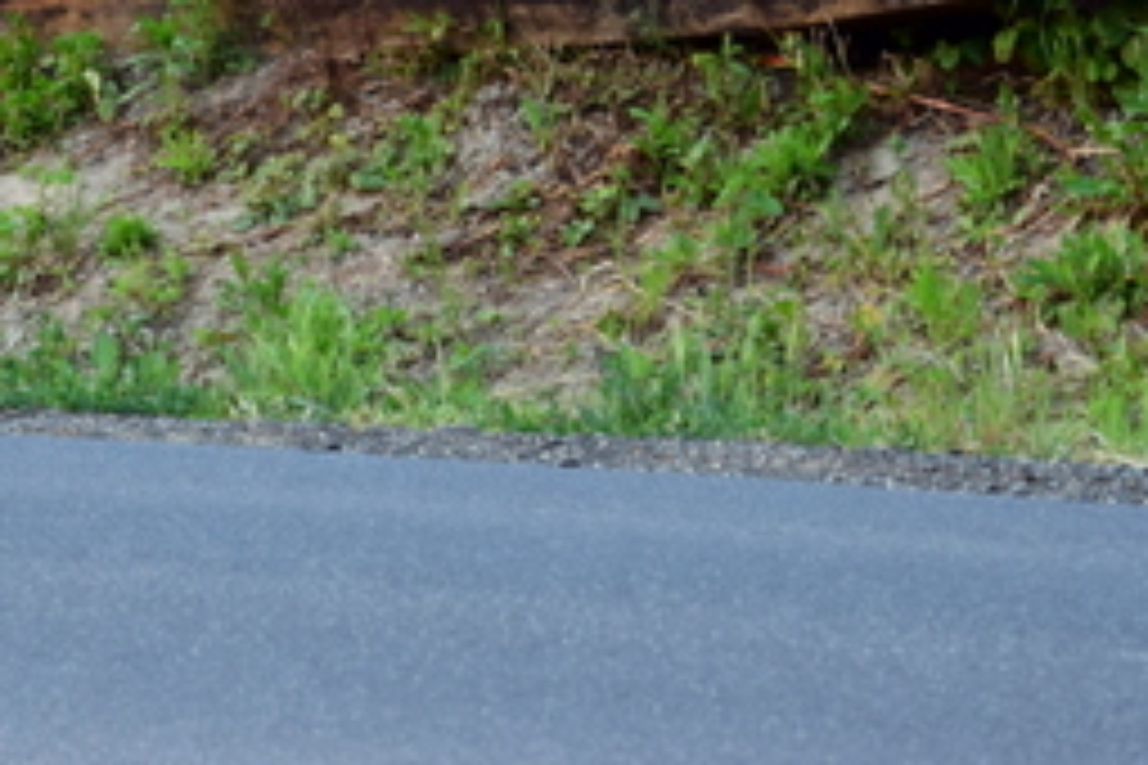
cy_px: -418
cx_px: 405
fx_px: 12021
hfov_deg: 5.5
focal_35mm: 377
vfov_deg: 3.6
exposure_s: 1/40
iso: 400
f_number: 7.1
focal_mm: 80
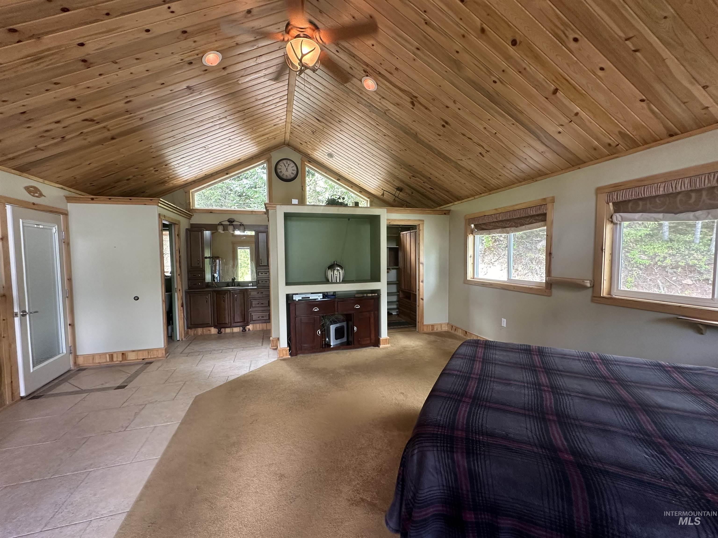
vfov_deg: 85.7
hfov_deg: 102.1
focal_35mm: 14
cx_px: 359
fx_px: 290
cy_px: 269
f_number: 2.2
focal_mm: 2.22
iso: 200
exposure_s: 1/60
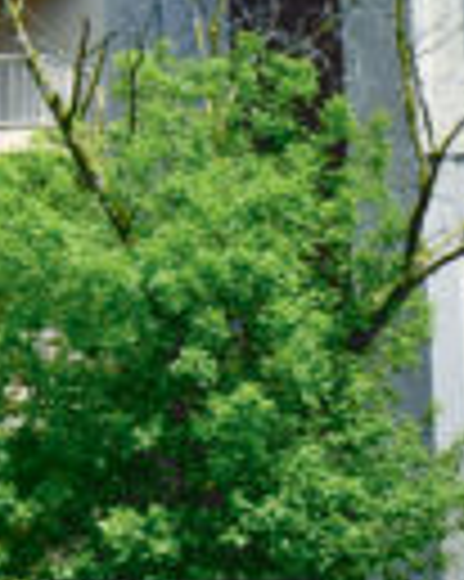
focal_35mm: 220
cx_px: -545
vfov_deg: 8.5
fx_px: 3781
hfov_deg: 6.7
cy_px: -436
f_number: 8
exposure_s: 1/640
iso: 500
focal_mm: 24
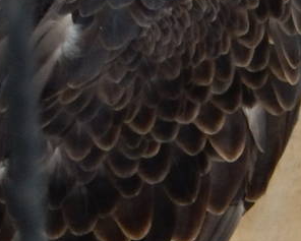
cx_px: 213
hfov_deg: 1.7
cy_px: 204
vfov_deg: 1.4
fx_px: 10105
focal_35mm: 1134
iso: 125
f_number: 5.8
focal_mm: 38.6
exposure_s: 1/40
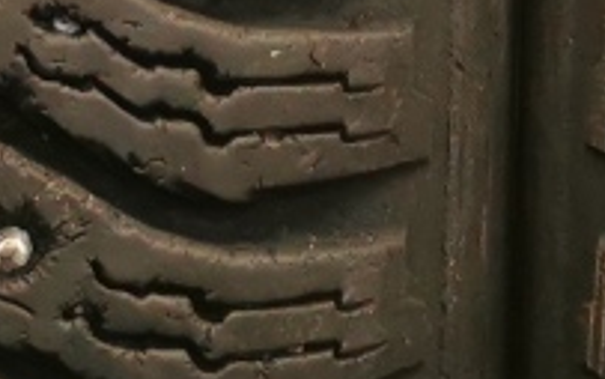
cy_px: -815
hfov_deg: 10.1
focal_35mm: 206
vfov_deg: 5.9
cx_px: 633
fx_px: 3398
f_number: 1.6
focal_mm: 5.56
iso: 200
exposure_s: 1/50
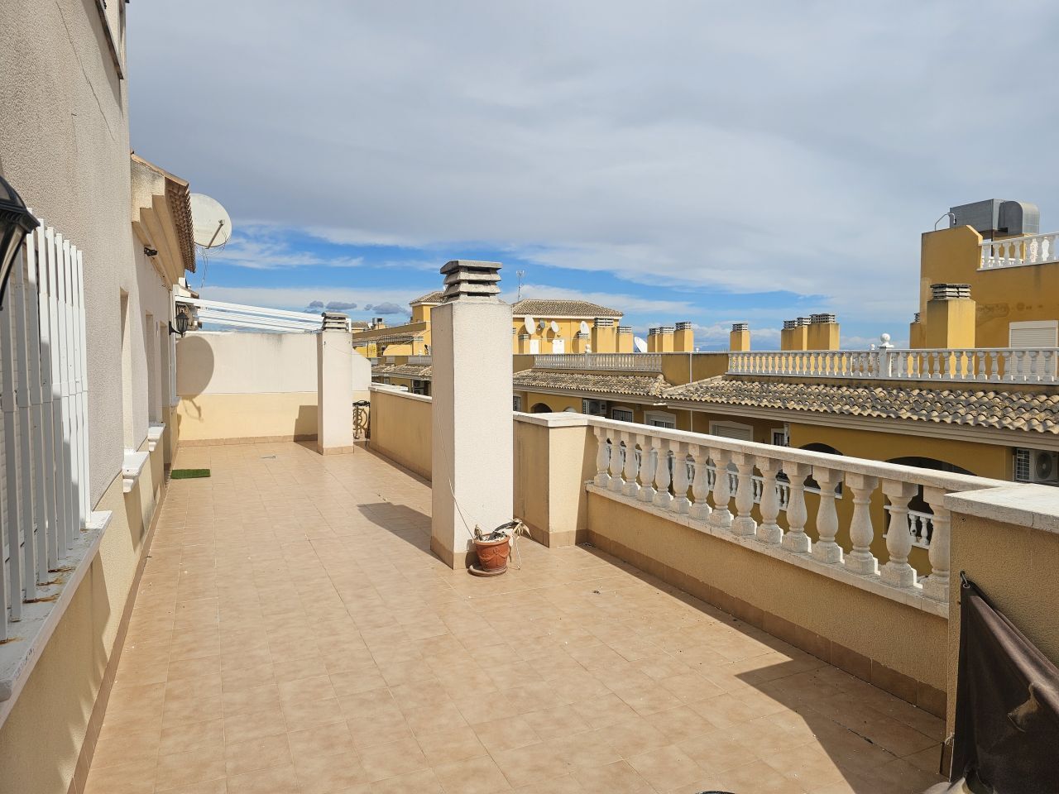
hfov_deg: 73.9
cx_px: 530
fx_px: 704
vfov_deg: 58.9
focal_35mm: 23
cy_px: 397
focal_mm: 6.3
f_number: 1.7
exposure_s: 1/1493
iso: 10
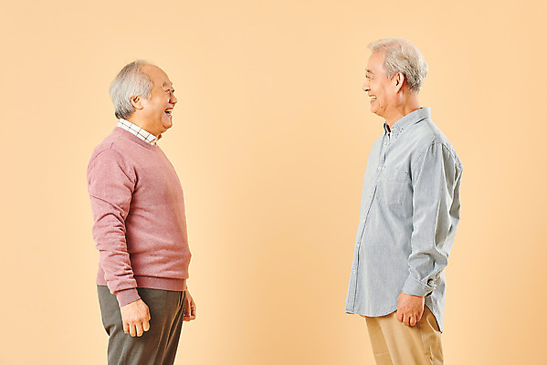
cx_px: 274
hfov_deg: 18.6
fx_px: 1672
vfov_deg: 12.5
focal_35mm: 110
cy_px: 182
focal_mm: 110
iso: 100
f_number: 8
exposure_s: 1/125
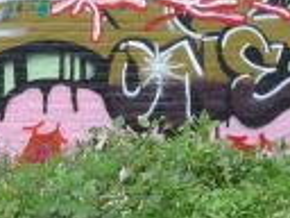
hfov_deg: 10.6
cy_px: 117
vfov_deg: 8.1
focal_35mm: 184
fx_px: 1541
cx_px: 315
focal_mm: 10.1
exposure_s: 1/60
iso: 100
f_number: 7.1
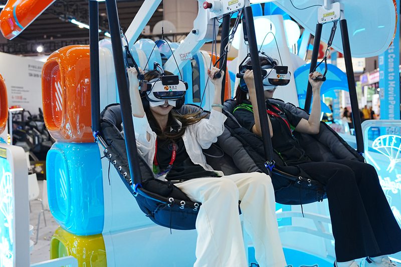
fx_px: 443
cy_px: 134
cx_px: 200
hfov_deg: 48.7
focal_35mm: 40
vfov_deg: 33.5
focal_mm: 39.8
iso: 1600
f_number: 3.5
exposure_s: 1/500
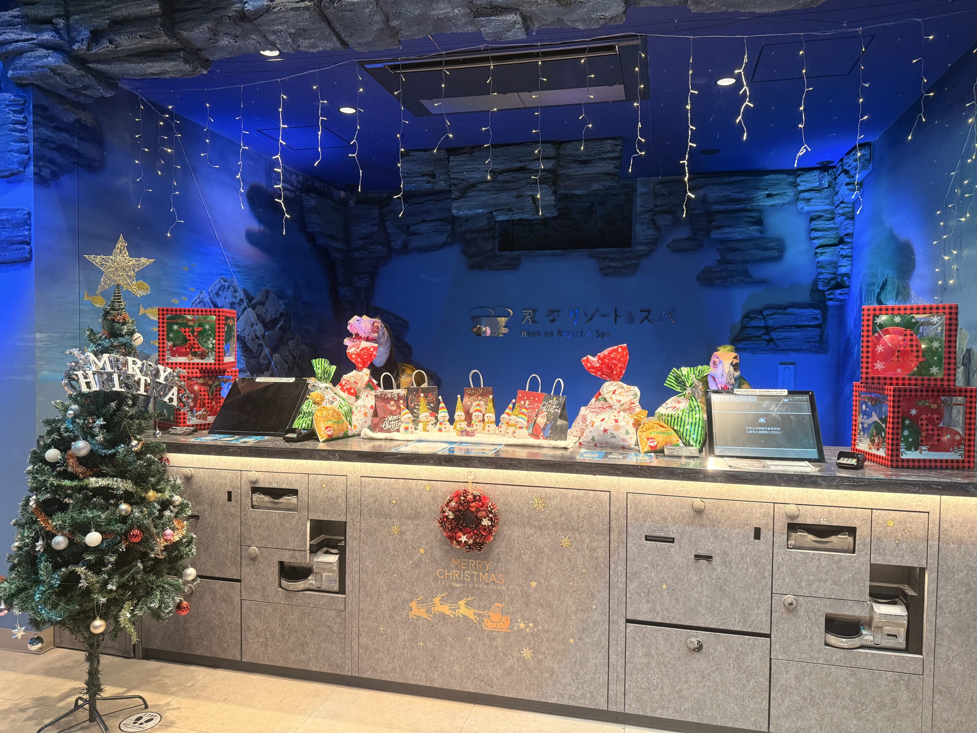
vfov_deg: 56.8
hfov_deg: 71.6
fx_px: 677
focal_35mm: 24
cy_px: 366
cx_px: 488
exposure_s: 1/49
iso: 200
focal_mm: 6.76
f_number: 1.78
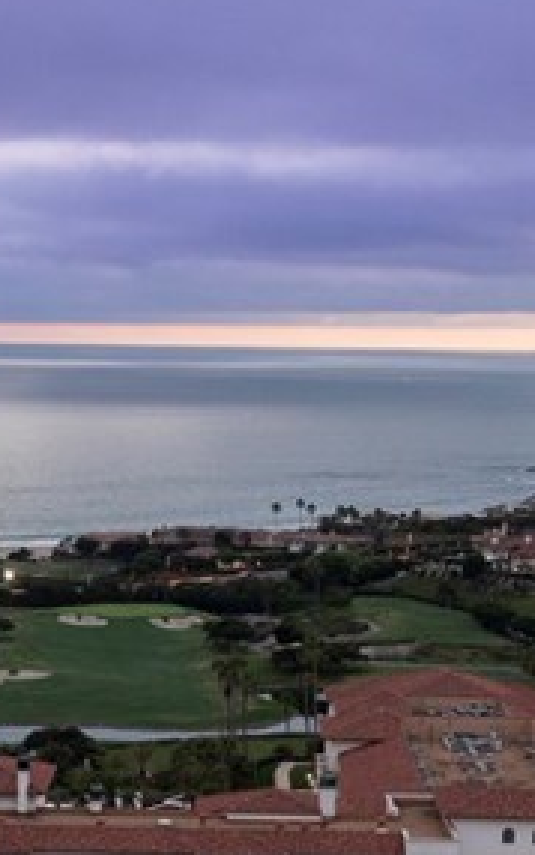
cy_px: 930
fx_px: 2377
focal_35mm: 102
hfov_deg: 12.8
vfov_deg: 19.6
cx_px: 105
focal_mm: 10.26
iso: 200
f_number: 4
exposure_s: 1/5
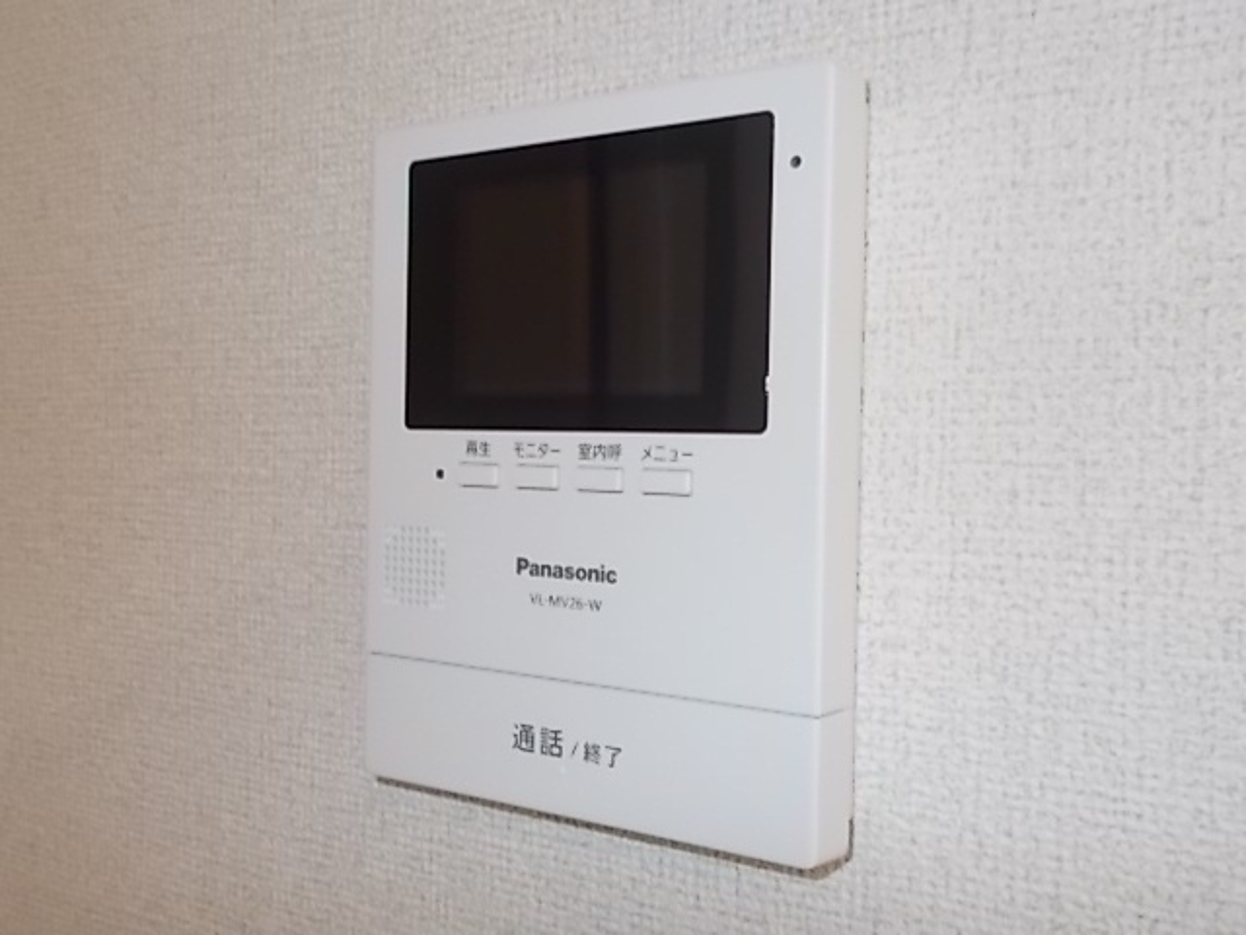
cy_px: 468
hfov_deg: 54.0
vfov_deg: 41.8
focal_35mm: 34
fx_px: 1224
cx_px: 623
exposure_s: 1/25
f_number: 3.6
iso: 200
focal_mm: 6
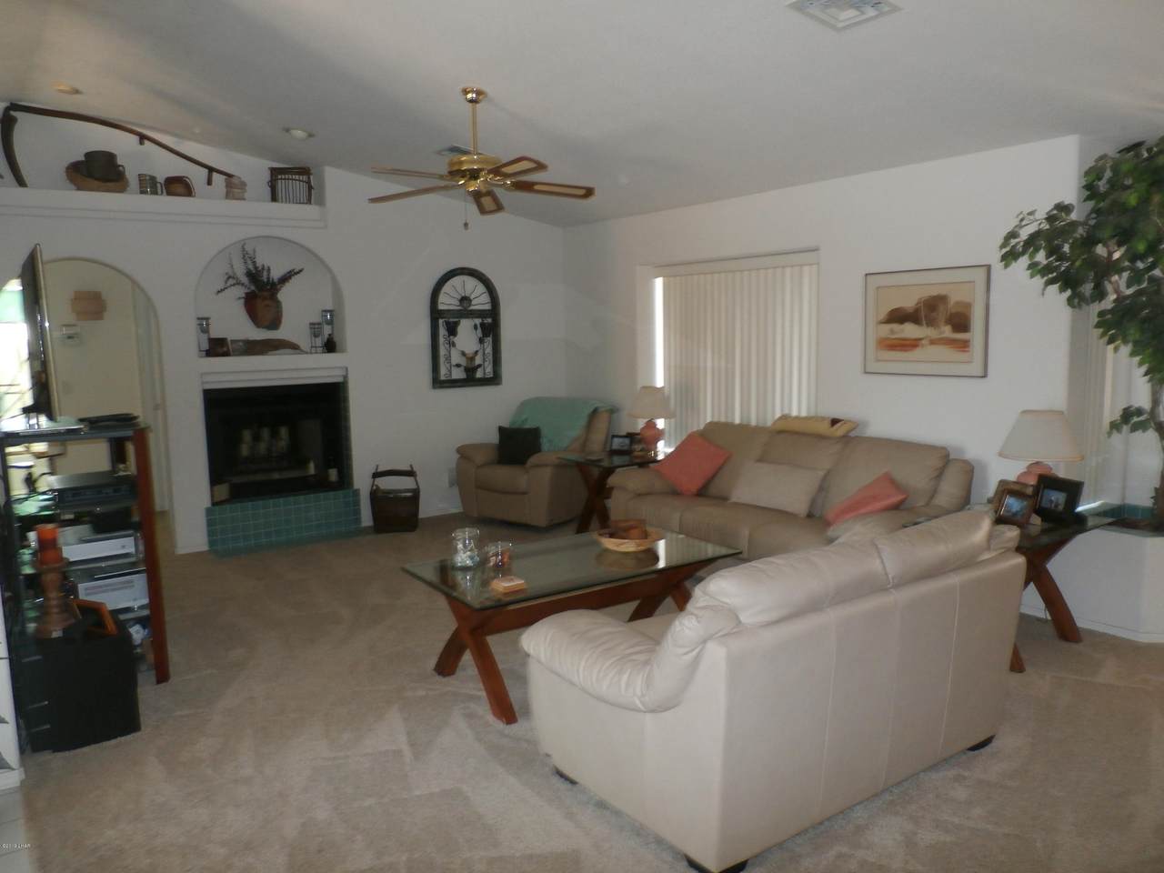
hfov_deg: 69.4
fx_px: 841
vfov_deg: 54.9
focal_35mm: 25
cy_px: 436
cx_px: 582
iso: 200
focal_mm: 4.5
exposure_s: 1/30
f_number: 3
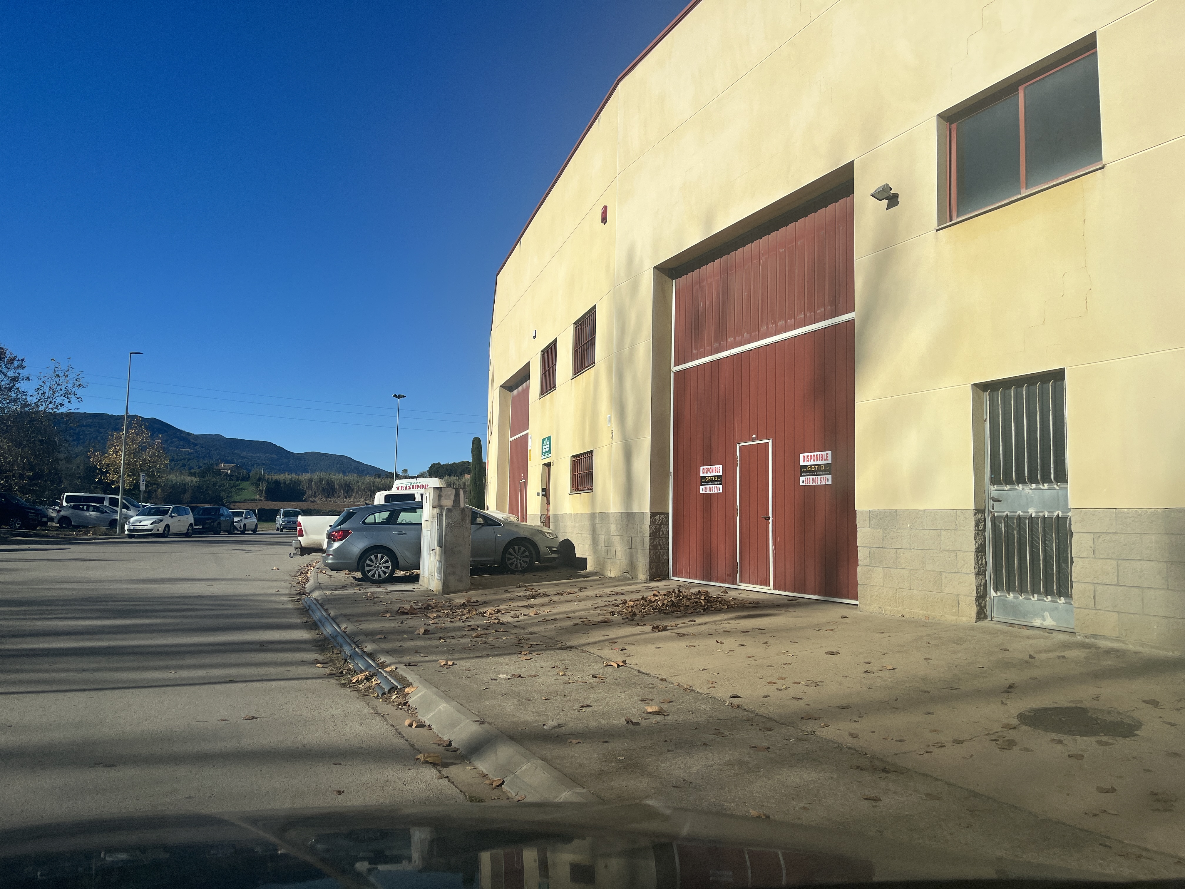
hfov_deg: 67.3
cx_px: 592
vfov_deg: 53.1
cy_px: 444
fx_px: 890
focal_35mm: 26
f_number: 1.6
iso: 50
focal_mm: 5.1
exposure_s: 1/5319
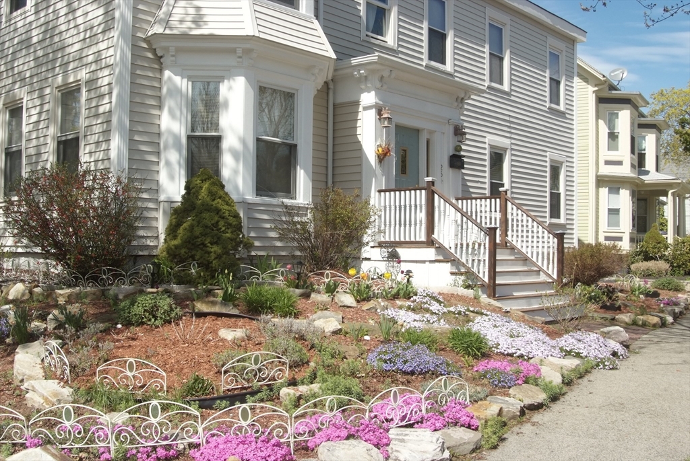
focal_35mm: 36
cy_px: 230
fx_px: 691
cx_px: 345
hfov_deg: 53.1
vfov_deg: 37.0
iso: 250
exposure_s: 1/125
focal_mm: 24
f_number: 11
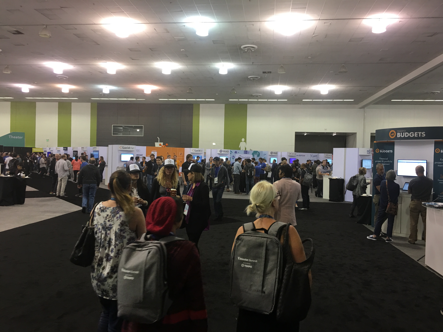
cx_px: 222
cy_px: 166
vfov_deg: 48.2
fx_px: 371
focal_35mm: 29
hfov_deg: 61.7
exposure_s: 1/15
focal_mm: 4.15
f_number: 2.2
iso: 40
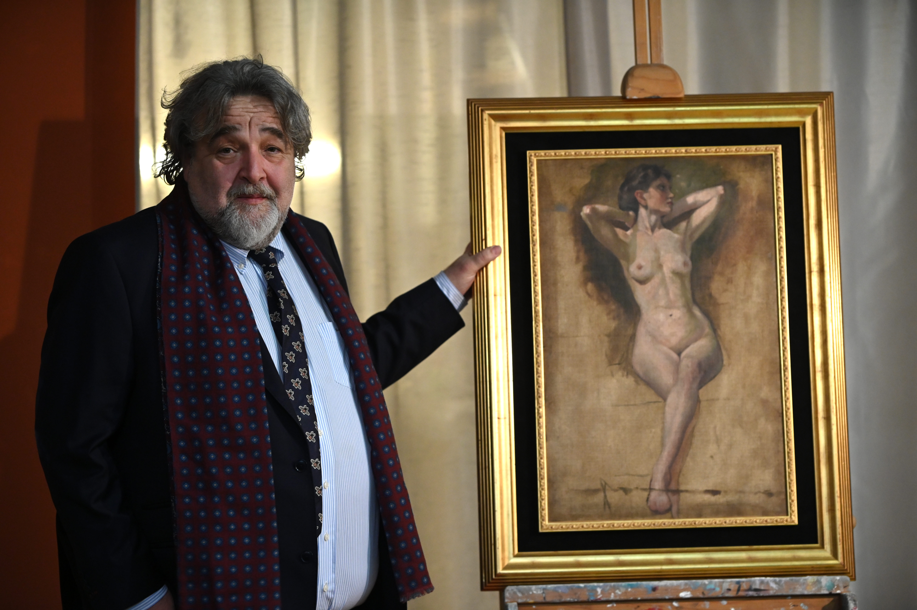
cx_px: 458
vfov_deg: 13.0
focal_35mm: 105
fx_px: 2673
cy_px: 305
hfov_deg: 19.5
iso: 2500
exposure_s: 1/100
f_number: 2.8
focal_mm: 105
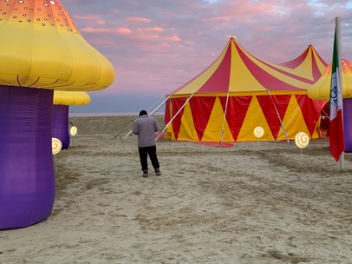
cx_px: 249
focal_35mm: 41
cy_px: 92
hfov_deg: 44.8
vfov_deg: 34.8
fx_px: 417
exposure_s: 1/86
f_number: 1.8
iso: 100
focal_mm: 4.25
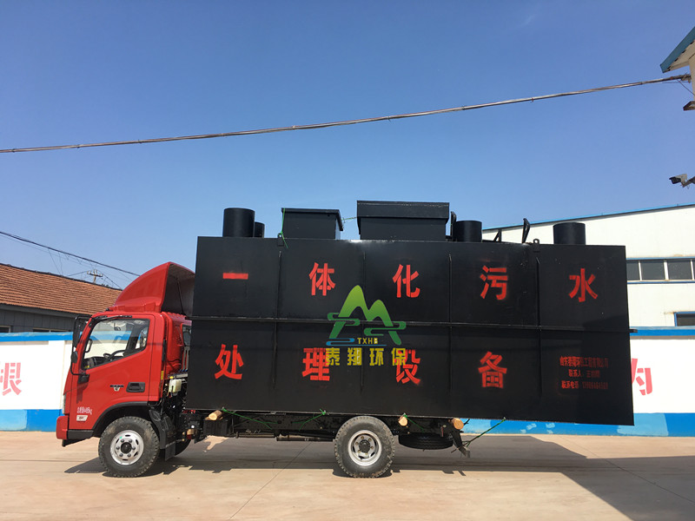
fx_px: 582
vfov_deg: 48.2
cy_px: 260
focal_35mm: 29
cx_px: 348
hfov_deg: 61.7
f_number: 2.2
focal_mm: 4.15
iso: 25
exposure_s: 1/1221
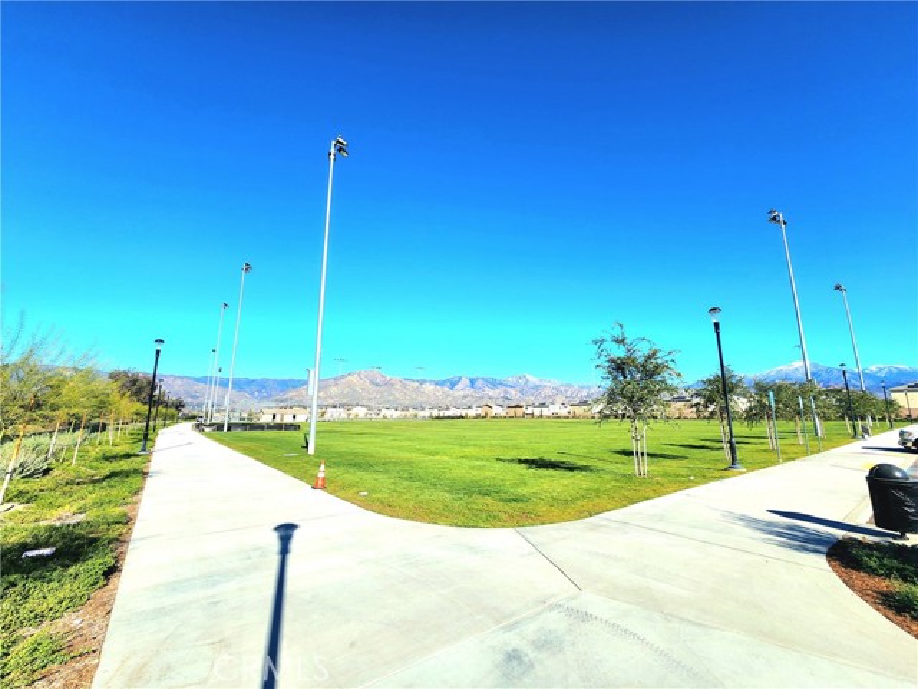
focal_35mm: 13
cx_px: 459
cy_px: 344
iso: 50
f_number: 2.2
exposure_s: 1/3333
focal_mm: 2.2
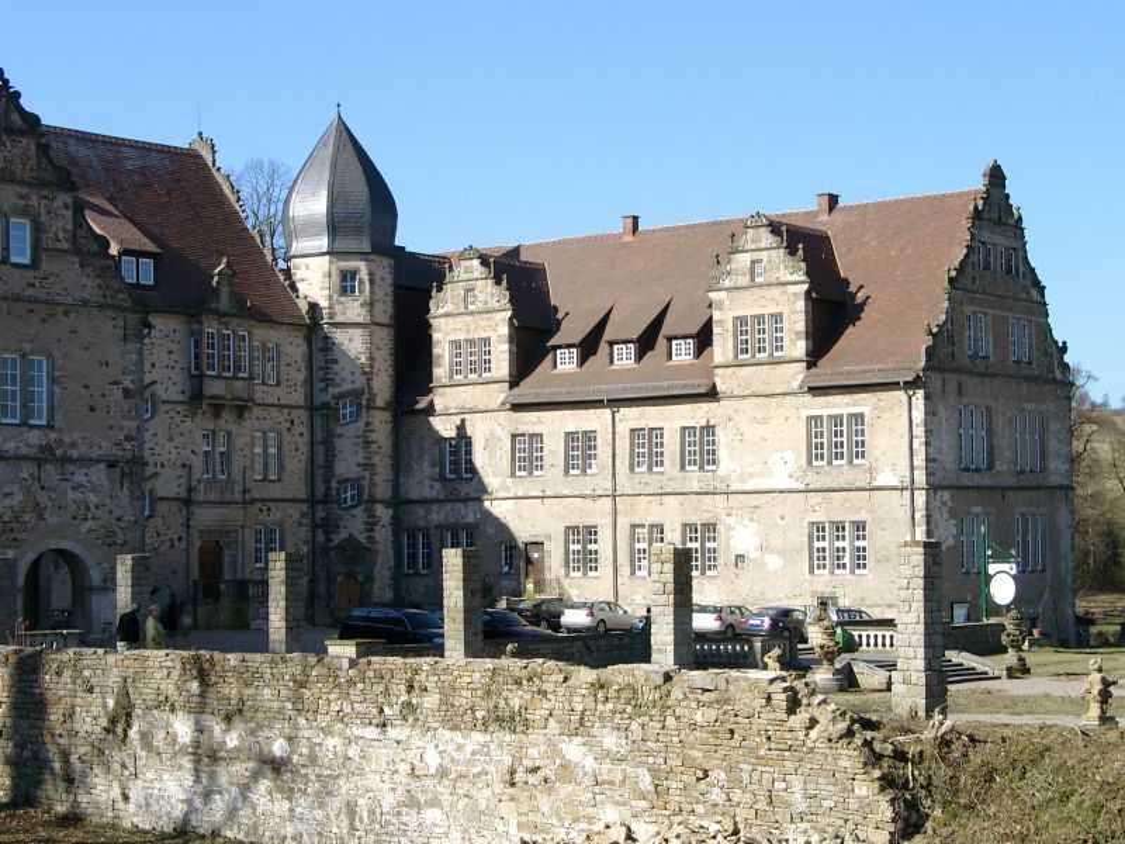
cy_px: 422
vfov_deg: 20.2
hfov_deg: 26.7
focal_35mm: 73
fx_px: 2372
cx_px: 562
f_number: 4
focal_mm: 15.12
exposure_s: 1/456
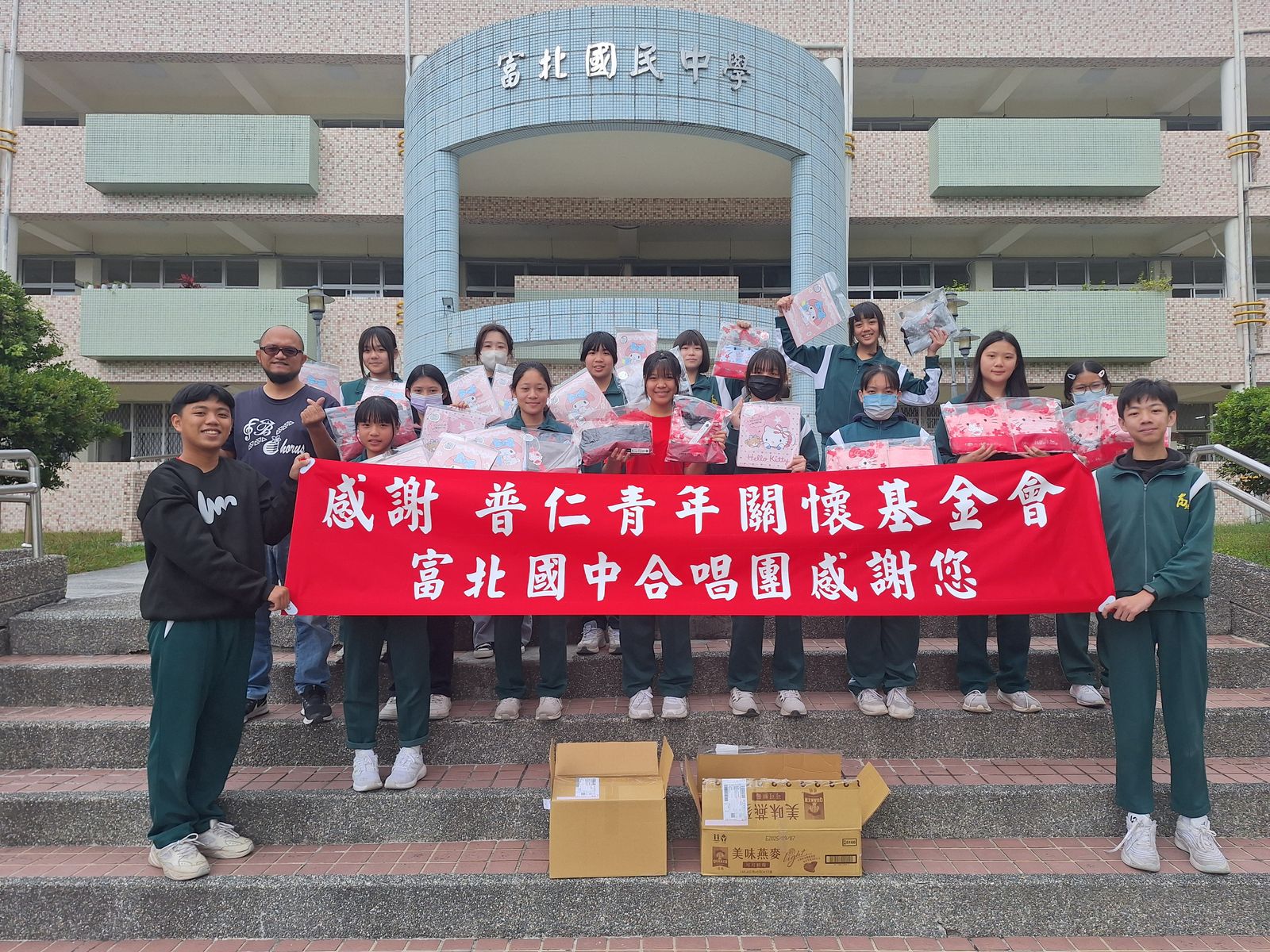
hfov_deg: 73.9
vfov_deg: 58.9
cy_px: 476
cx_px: 635
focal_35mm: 23
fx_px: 844
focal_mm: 5.54
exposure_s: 1/1486
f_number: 1.8
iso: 40
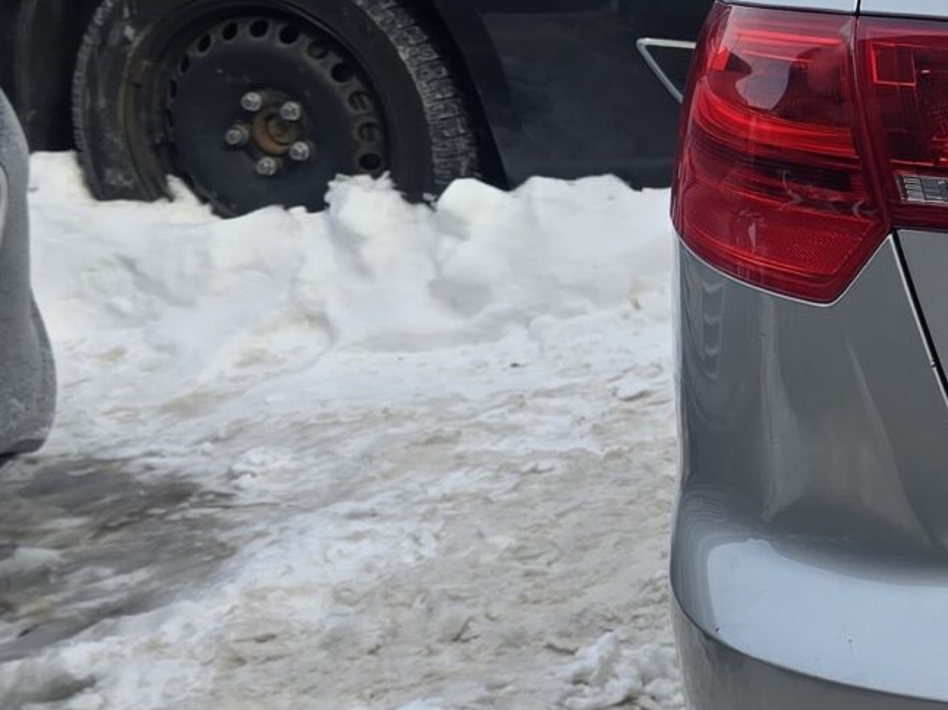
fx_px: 2492
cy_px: 105
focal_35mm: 91
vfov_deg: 16.1
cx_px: 1682
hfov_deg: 17.6
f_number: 1.7
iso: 12
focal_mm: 6.3
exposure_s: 1/542
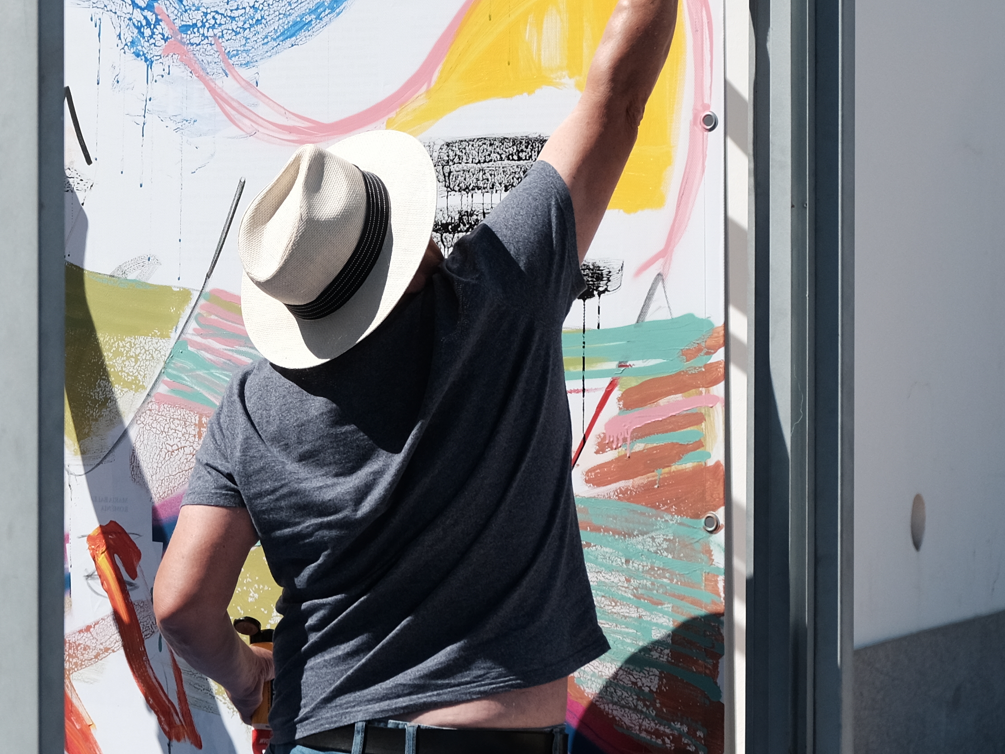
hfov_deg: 15.3
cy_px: 297
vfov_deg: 11.6
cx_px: 203
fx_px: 3717
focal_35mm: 128
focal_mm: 40.7
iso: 400
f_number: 4
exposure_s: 1/4000
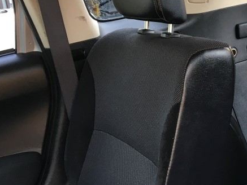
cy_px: 58
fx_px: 485
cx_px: 241
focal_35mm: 68
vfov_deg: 21.5
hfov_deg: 27.1
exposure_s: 1/30
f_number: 2.2
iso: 32
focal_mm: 4.15
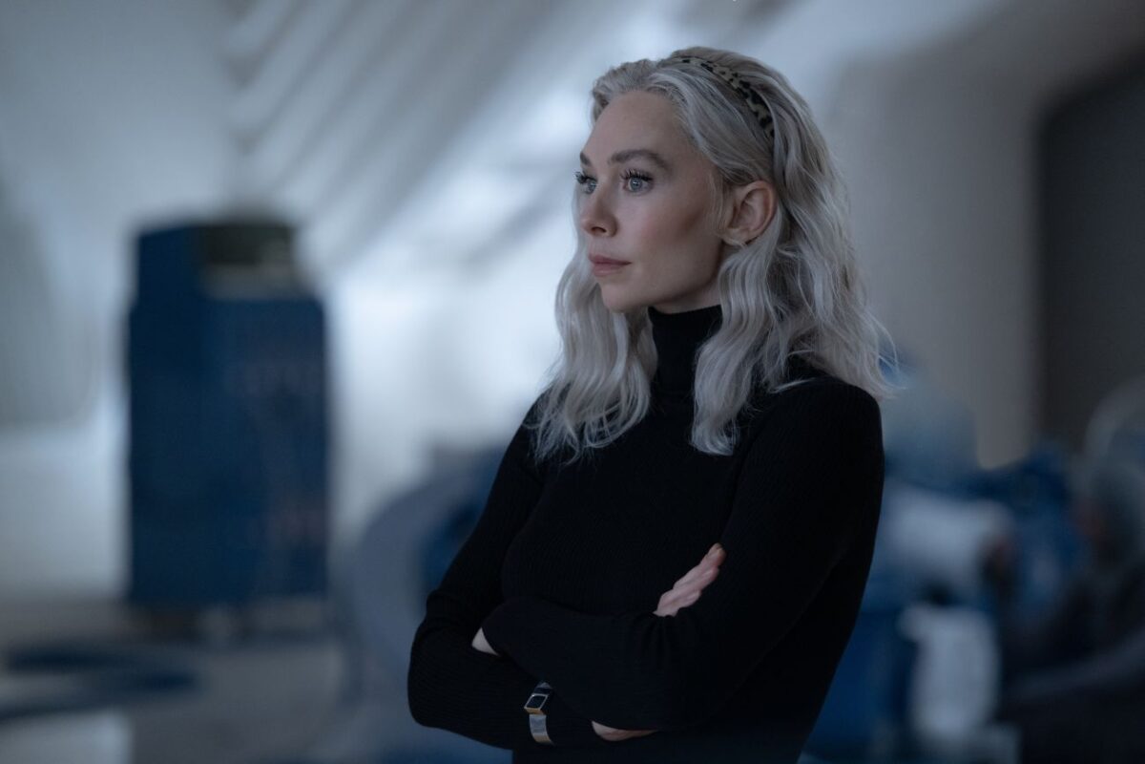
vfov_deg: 8.9
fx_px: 4929
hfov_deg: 13.2
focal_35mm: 155
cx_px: 572
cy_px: 382
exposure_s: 1/160
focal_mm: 155
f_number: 3.5
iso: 3200
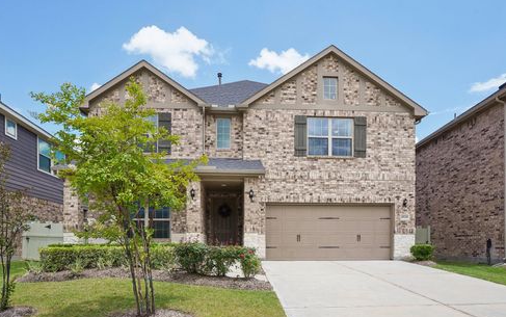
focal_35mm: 23
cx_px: 248
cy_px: 172
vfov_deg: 53.0
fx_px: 317
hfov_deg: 77.1
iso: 100
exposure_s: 1/200
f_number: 8
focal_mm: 22
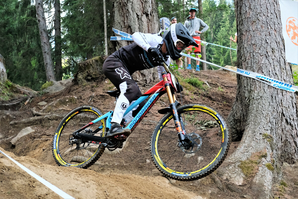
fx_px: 563
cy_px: 100
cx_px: 149
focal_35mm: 68
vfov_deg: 20.0
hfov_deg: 29.7
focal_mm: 45.5
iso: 3200
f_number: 5.6
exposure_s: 1/1000
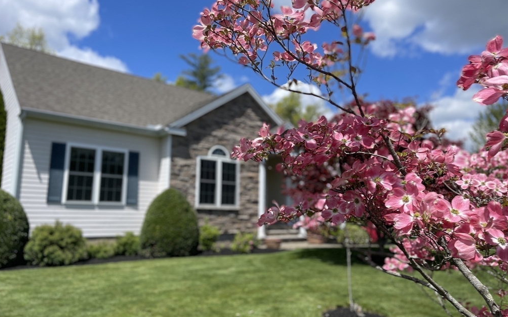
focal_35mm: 28
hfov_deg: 66.5
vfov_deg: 44.5
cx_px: 251
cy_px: 151
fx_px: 388
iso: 50
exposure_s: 1/5128
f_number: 1.6
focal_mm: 5.1
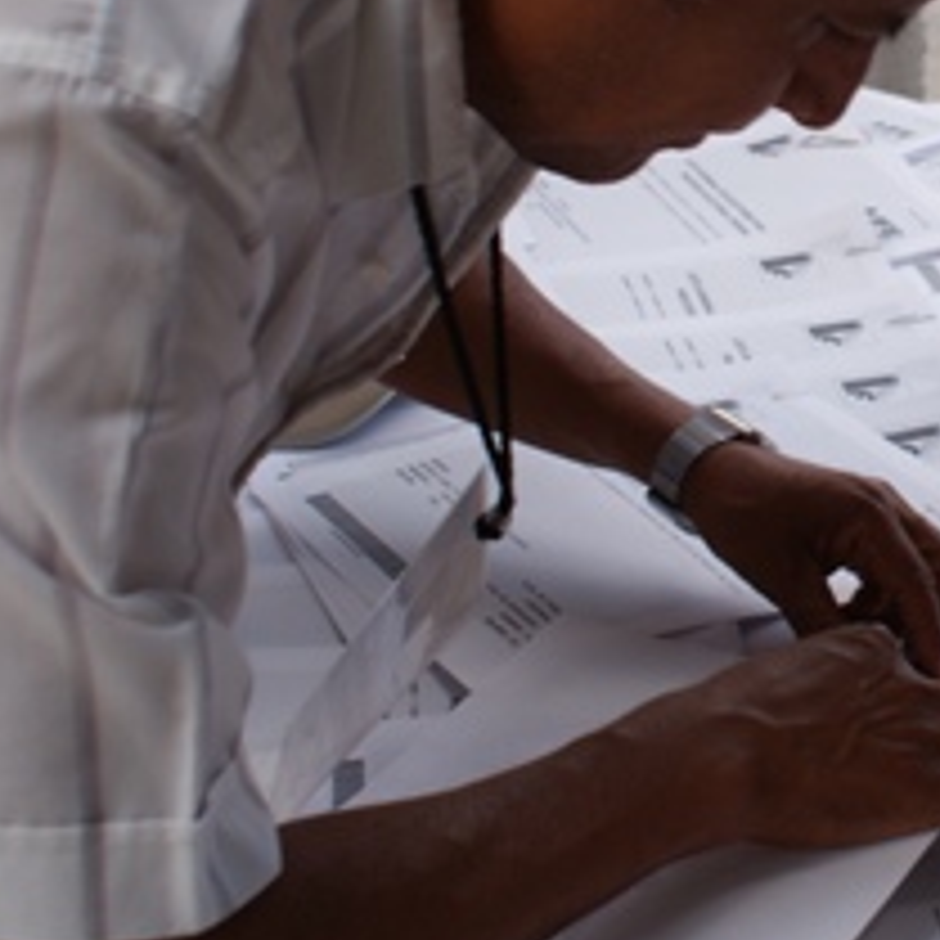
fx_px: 2642
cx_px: 1097
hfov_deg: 19.1
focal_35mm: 86
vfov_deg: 19.8
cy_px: 117
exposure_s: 1/40
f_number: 4.5
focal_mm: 22
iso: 100
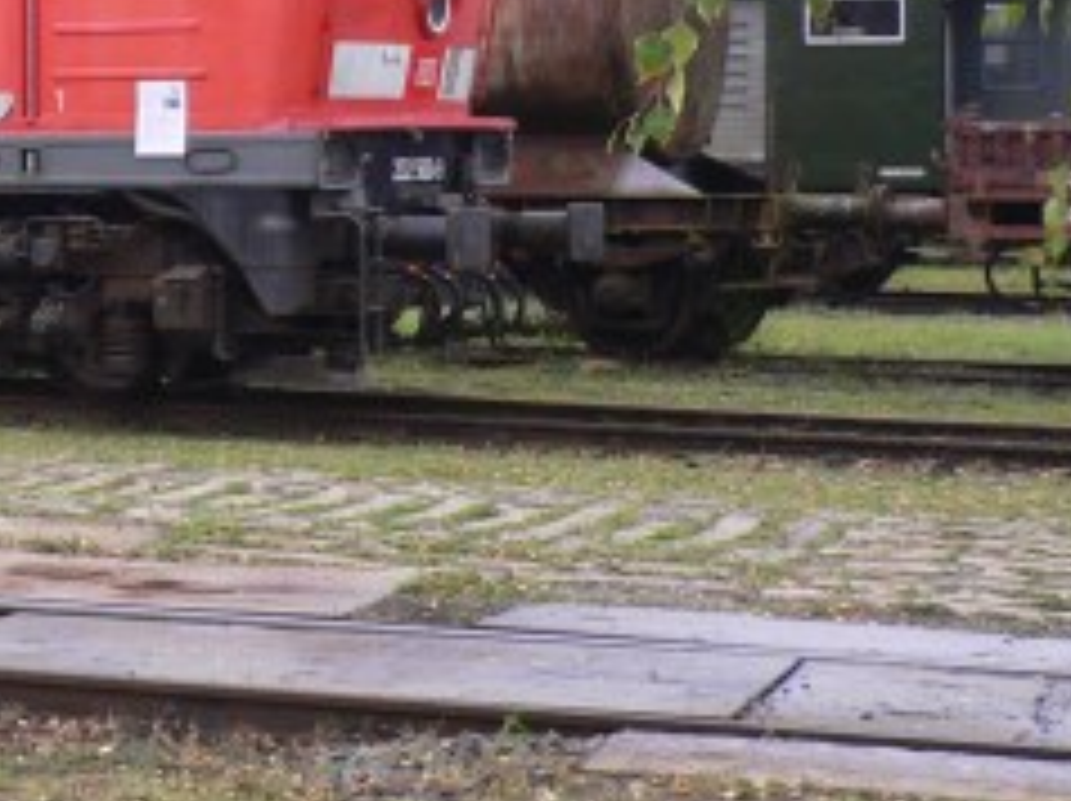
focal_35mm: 103
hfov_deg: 17.4
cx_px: -486
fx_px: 3184
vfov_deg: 14.1
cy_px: 2
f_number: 2.8
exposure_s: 1/250
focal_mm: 5.8
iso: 100
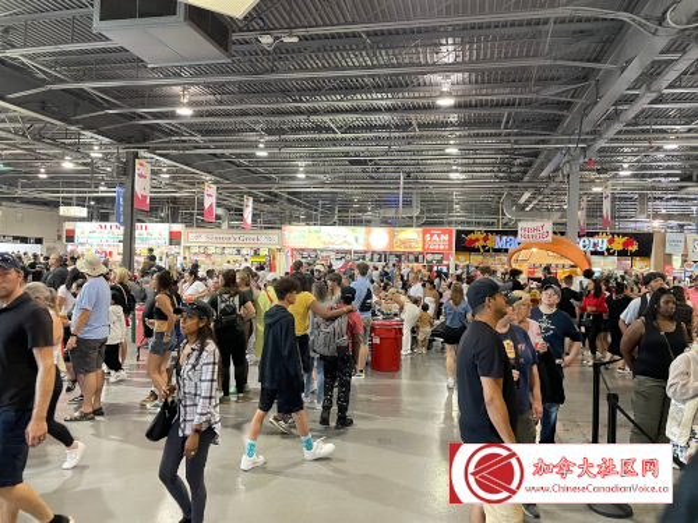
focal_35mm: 26
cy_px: 262
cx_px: 349
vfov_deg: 53.1
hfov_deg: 67.3
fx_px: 524
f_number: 1.6
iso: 400
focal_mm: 4.2
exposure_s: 1/60
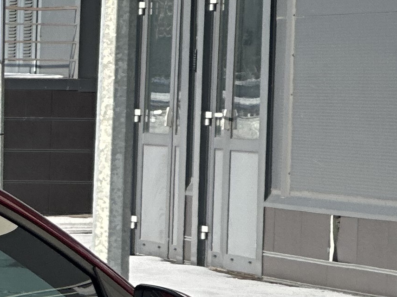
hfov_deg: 5.3
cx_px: -533
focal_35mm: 363
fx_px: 4163
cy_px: 462
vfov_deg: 4.1
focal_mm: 9
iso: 32
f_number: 2.8
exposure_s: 1/388
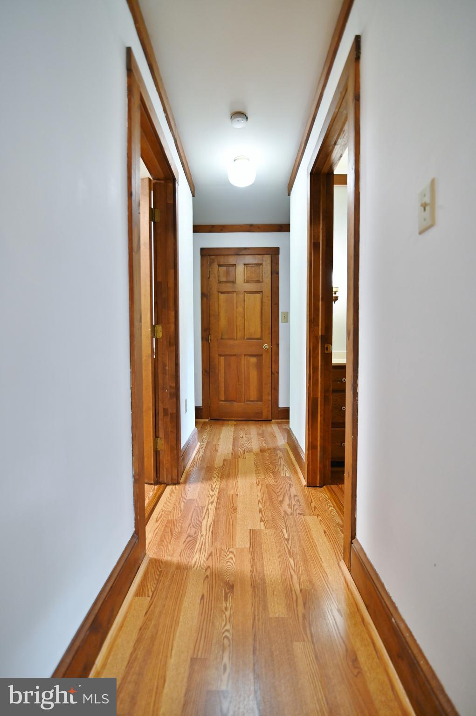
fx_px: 318
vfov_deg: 96.8
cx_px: 238
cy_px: 358
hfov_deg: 73.6
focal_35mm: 16
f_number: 2.8
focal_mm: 16
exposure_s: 1/125
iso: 1000
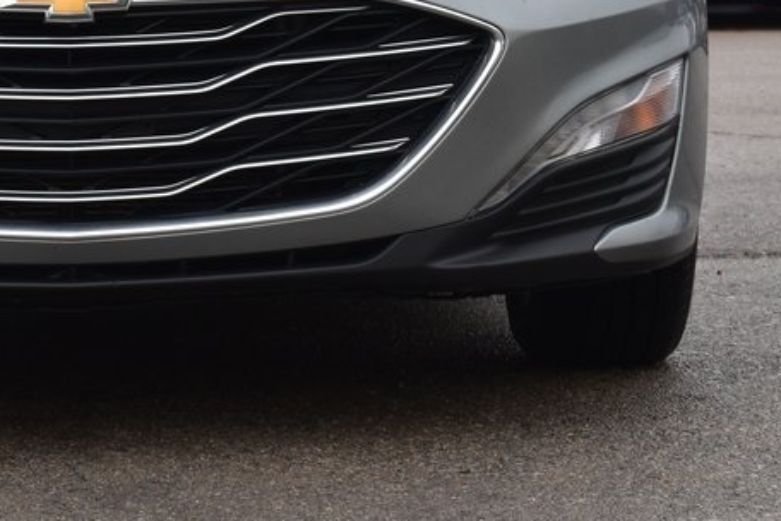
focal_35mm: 185
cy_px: -15
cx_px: 51
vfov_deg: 7.4
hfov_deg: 11.0
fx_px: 4016
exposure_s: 1/80
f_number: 8
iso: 400
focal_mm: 55
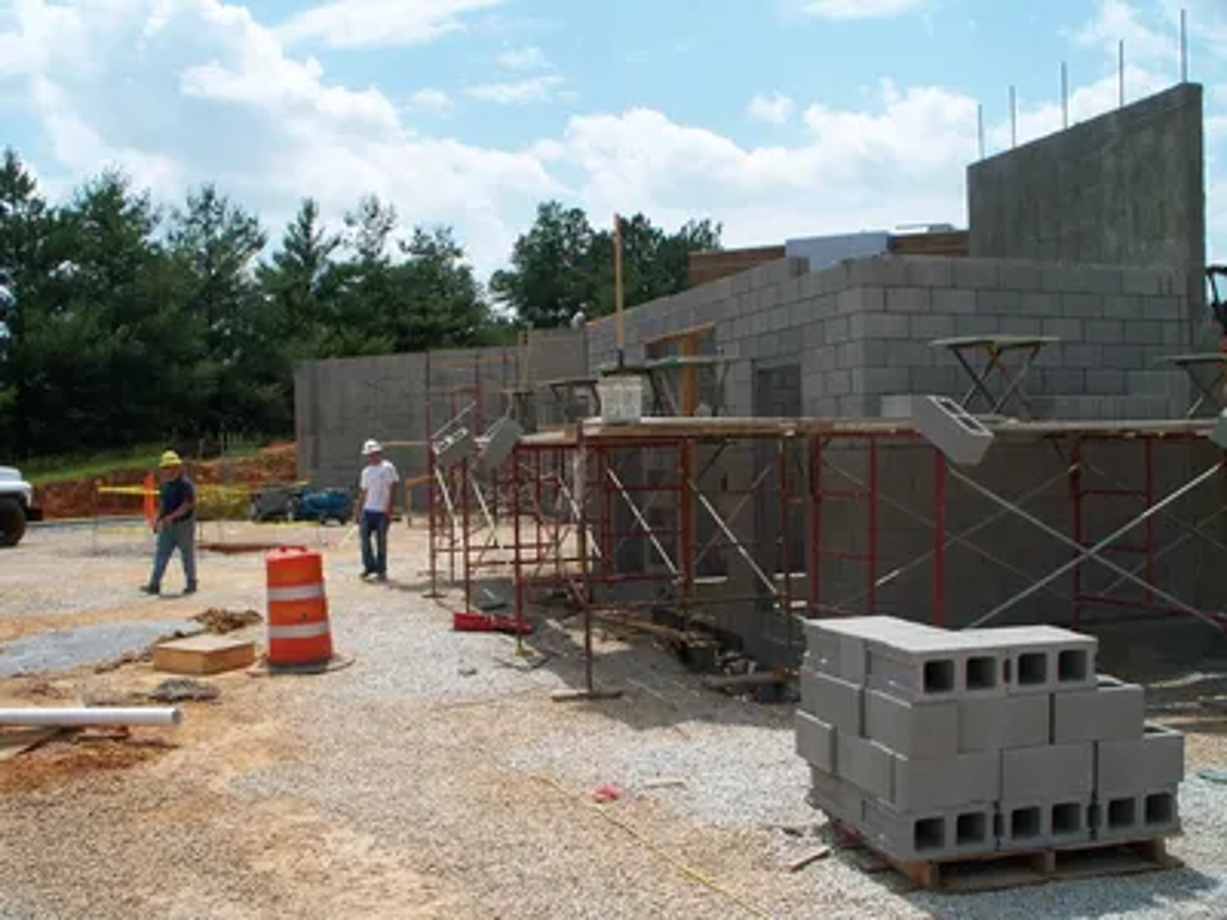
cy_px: 460
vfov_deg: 39.7
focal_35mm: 36
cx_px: 614
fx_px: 1276
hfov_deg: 51.4
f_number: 5
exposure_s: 1/500
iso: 64
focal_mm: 7.54
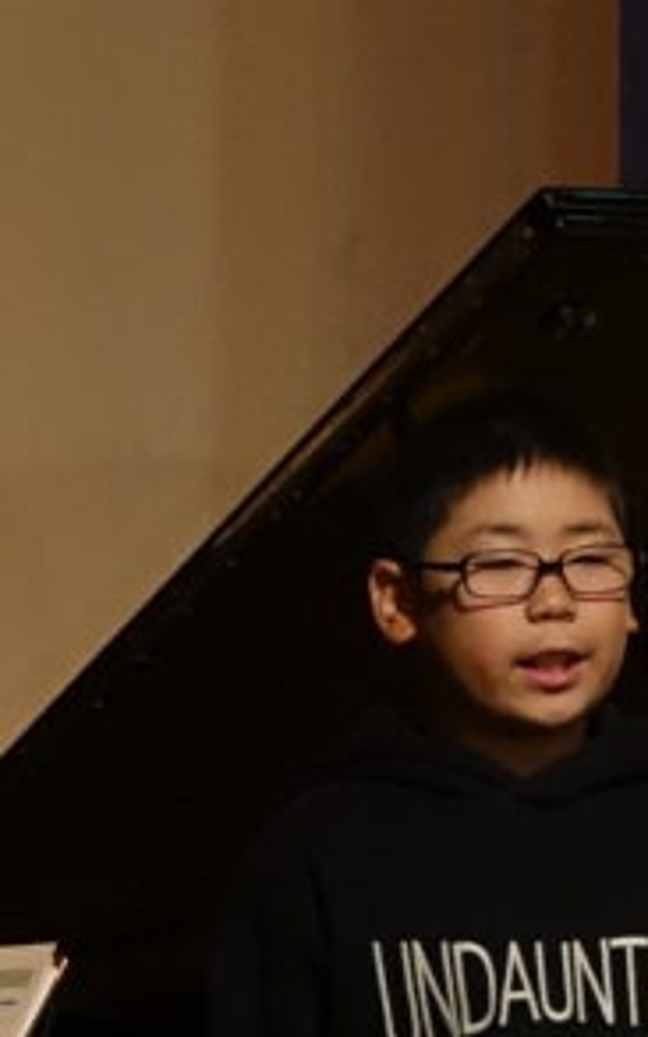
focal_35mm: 933
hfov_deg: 1.4
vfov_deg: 2.3
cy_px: 991
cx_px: 2677
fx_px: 26376
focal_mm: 54.57
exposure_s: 1/100
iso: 640
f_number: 4
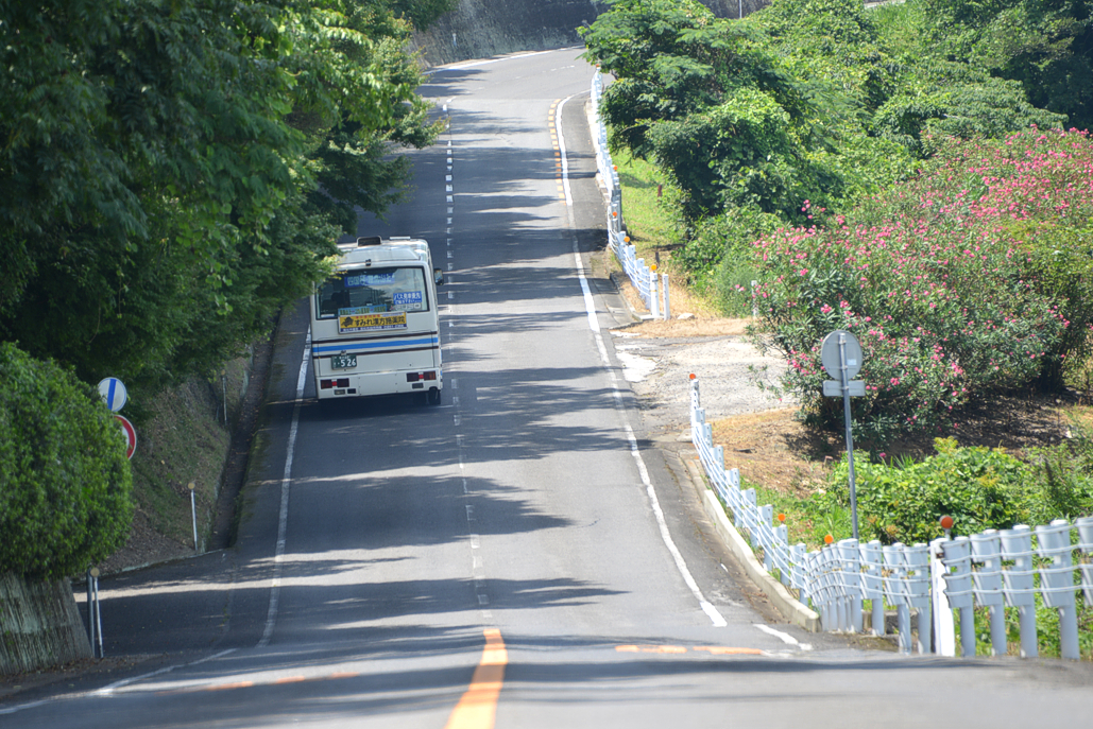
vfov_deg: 3.2
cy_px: 319
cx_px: 409
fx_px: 13030
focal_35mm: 429
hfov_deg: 4.8
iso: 100
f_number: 6.3
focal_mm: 300
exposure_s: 1/160
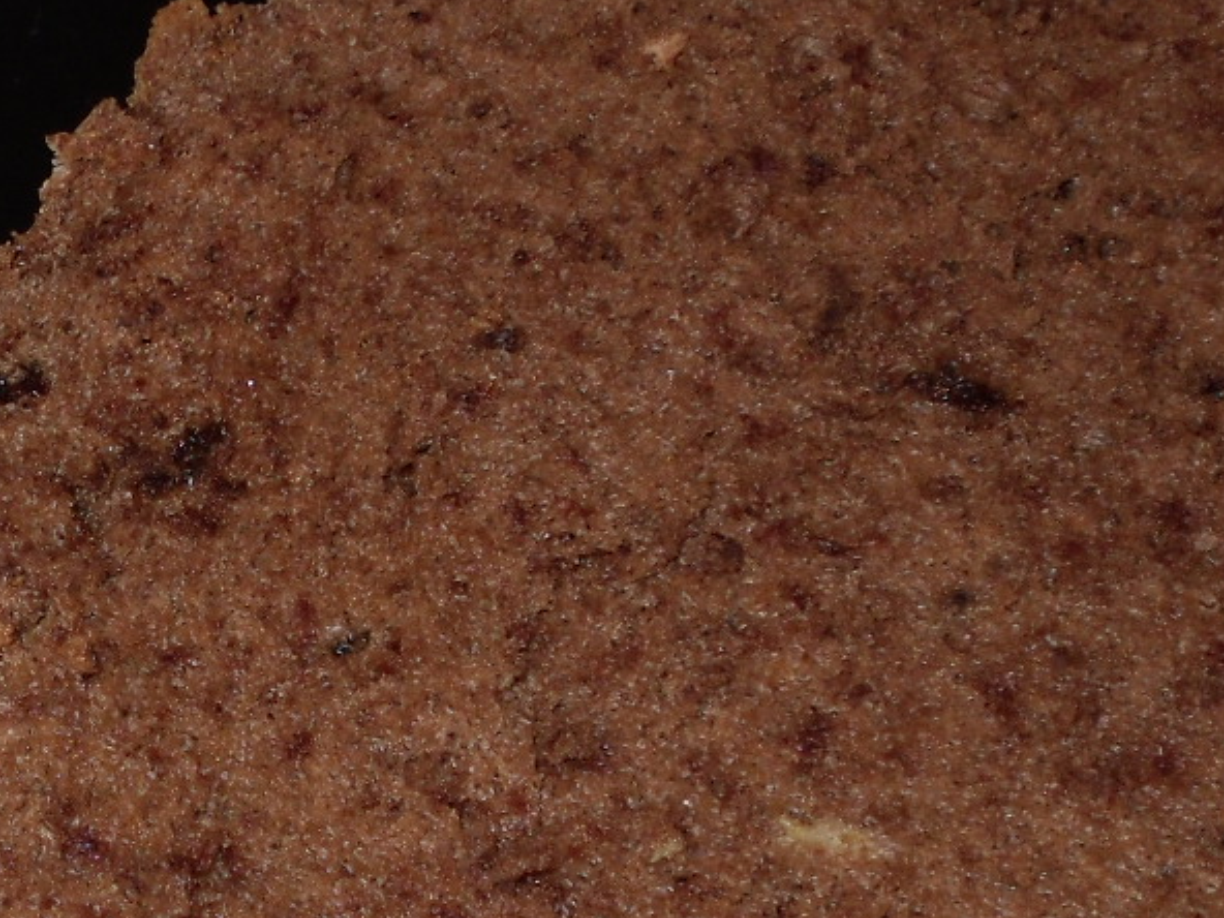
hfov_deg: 16.0
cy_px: 1038
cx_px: 25
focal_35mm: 121
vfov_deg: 12.0
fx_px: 4278
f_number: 3
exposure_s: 1/45
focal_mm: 6.3
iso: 80
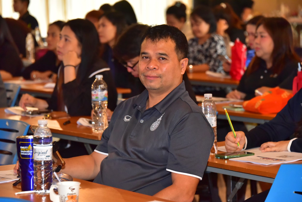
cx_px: 151
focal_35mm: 145
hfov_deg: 14.1
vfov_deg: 9.5
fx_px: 1217
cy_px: 101
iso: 8000
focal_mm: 145
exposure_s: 1/125
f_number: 6.3
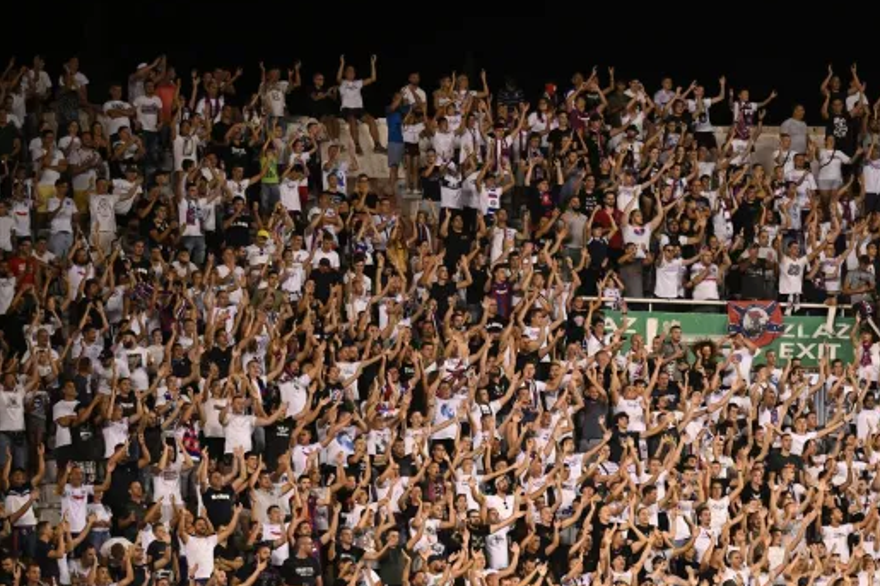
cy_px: 422
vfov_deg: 5.5
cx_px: 648
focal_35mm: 251
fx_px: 6133
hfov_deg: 8.2
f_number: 2.8
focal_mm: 170
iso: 3200
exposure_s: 1/640
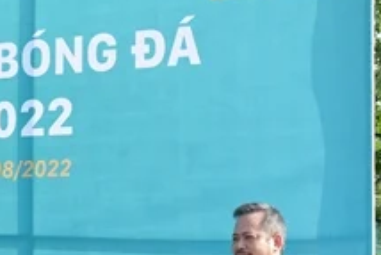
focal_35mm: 104
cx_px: 32
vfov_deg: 13.1
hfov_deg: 19.2
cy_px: 202
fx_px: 1104
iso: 2500
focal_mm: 27
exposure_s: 1/4000
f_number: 5.6
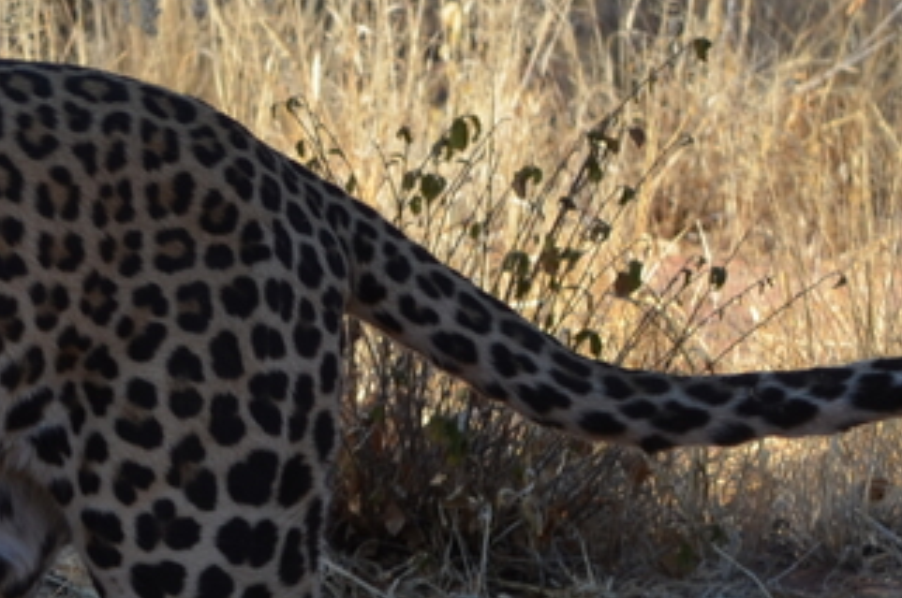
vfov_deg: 2.3
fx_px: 14961
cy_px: 334
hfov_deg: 3.4
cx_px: -84
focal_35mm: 598
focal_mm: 100
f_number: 8
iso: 200
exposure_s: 1/250
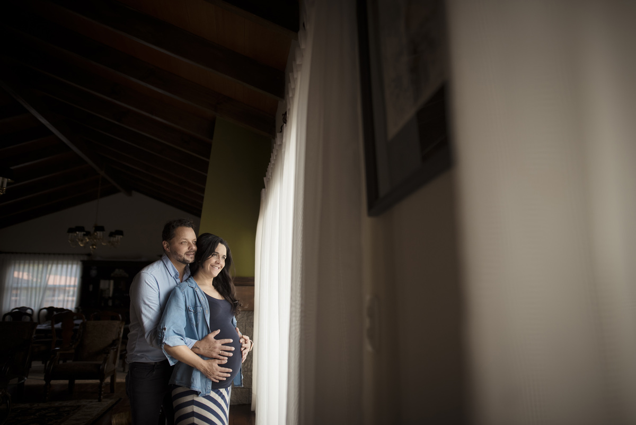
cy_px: 212
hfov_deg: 73.7
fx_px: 424
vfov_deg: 53.2
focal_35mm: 24
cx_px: 318
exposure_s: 1/1250
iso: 400
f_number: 2
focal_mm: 24
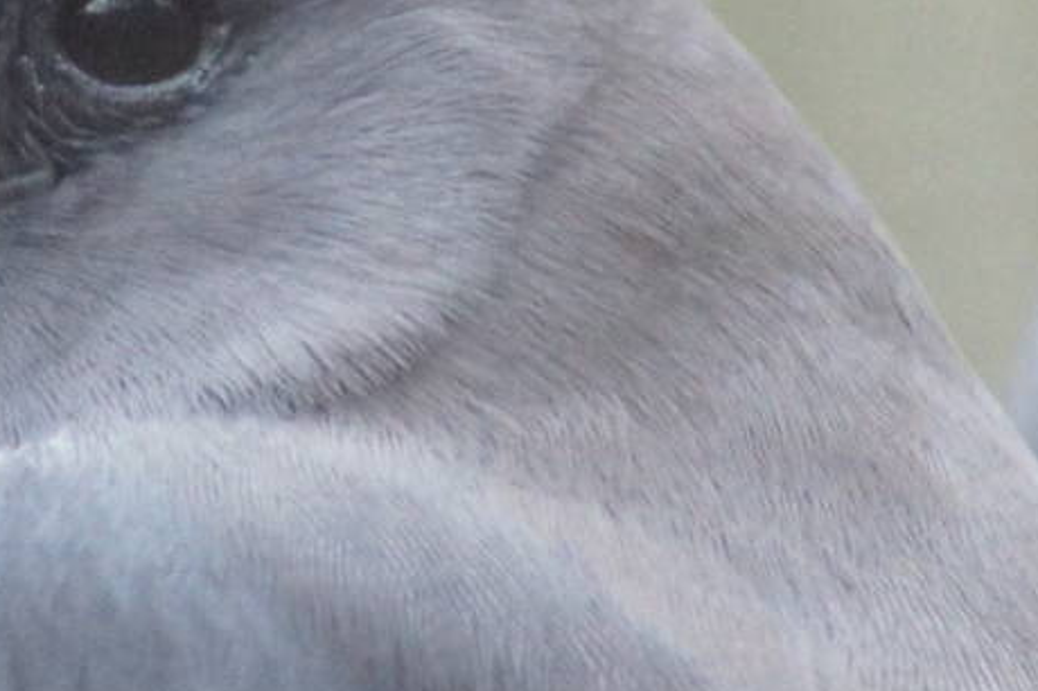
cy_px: 387
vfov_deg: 0.9
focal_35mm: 1564
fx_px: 45062
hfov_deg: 1.3
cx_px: 296
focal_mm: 300
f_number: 9
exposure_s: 1/640
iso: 3200
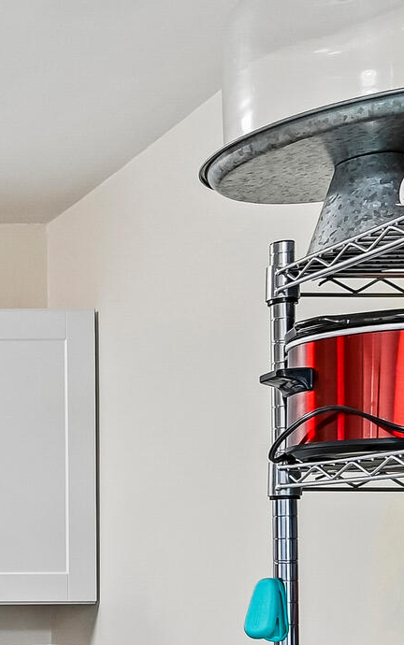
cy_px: 561
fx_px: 1091
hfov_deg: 16.2
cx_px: -403
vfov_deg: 31.6
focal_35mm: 62
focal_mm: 14
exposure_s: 1/10
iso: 400
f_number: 4.8
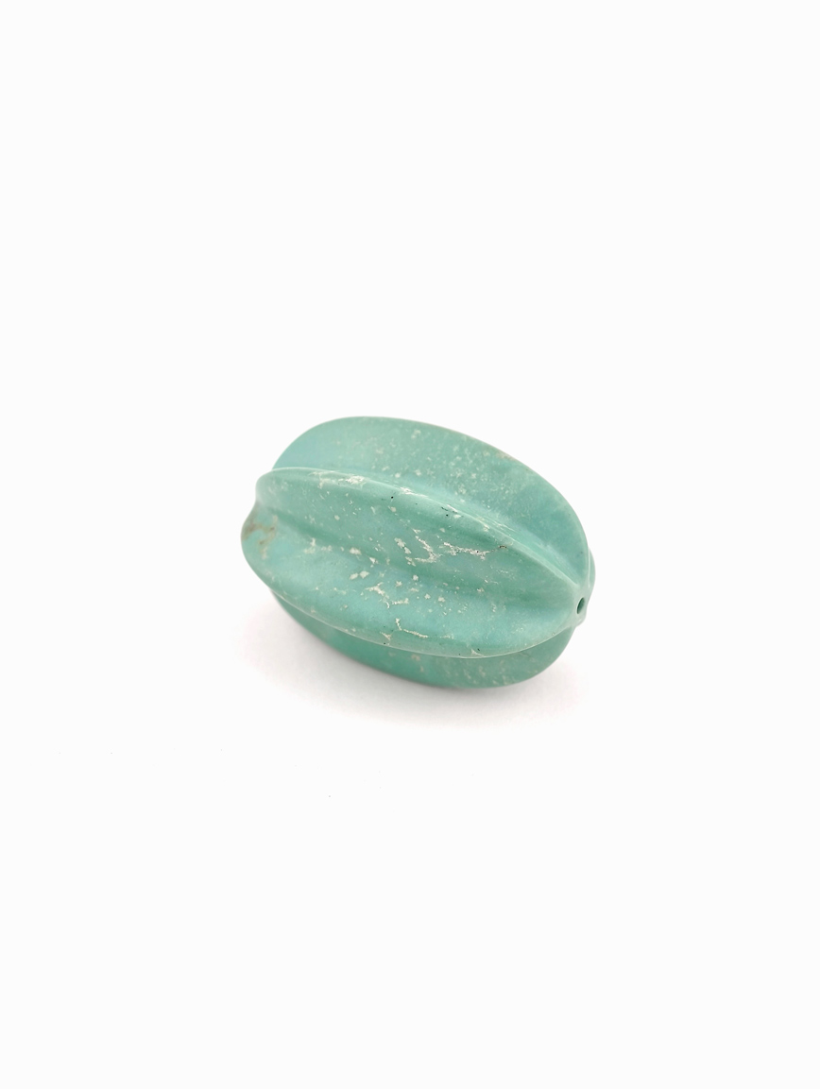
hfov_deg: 17.2
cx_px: 410
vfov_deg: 22.7
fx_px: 2710
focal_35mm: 86
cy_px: 544
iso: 125
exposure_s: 1/161
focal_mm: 22.48
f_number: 2.67
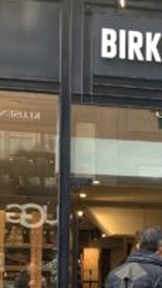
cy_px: 268
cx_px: 209
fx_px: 726
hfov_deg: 12.4
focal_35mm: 95
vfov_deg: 21.9
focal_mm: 4.25
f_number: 1.8
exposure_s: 1/122
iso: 40
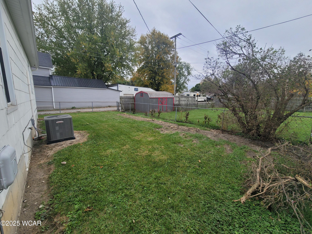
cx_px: 156
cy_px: 117
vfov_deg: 89.9
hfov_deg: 106.2
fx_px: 117
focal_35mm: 13
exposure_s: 1/825
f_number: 2.2
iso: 50
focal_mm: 2.2
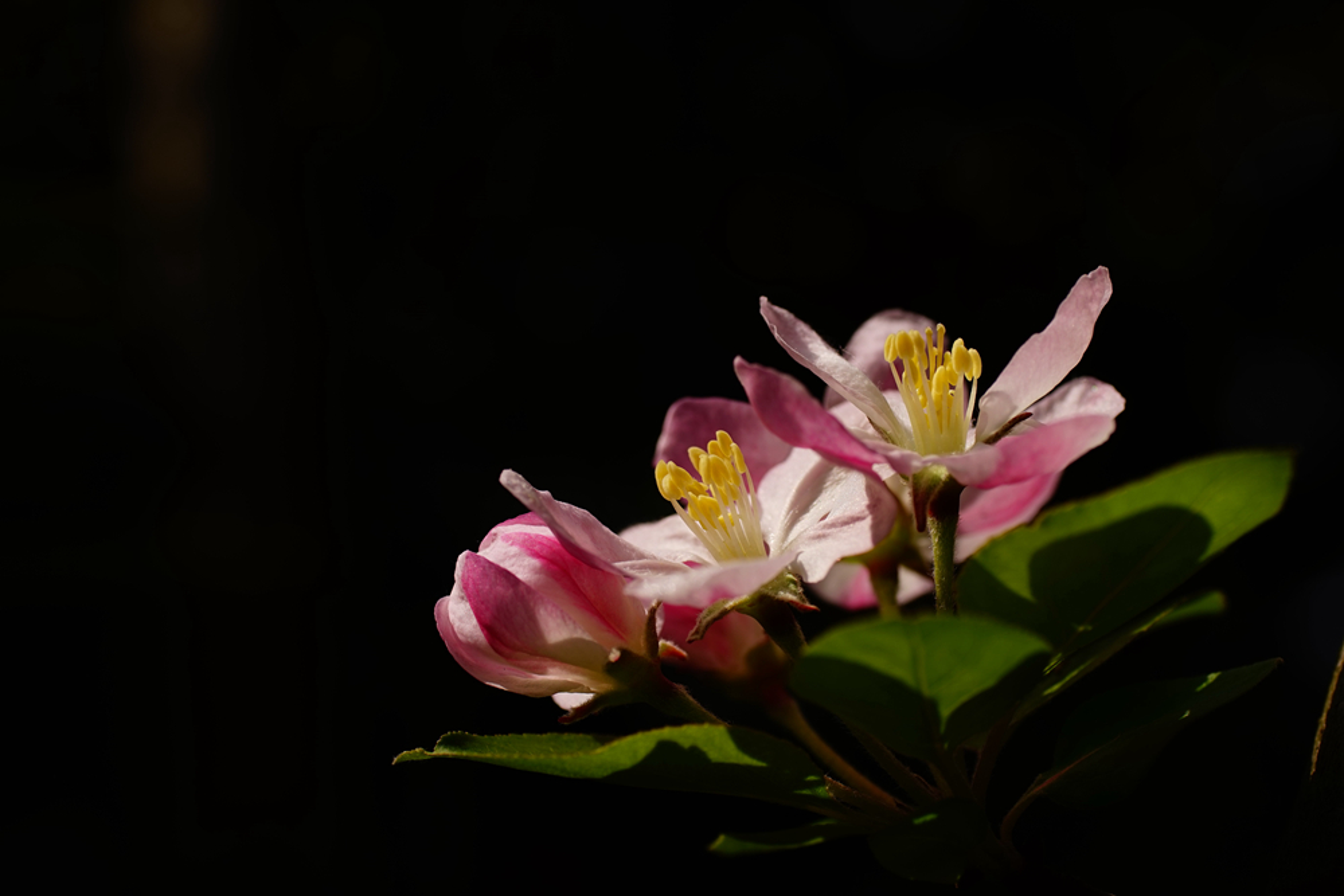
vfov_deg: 15.2
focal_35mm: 90
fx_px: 3360
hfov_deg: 22.6
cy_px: 448
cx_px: 672
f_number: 7.1
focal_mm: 90
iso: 80
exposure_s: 1/320
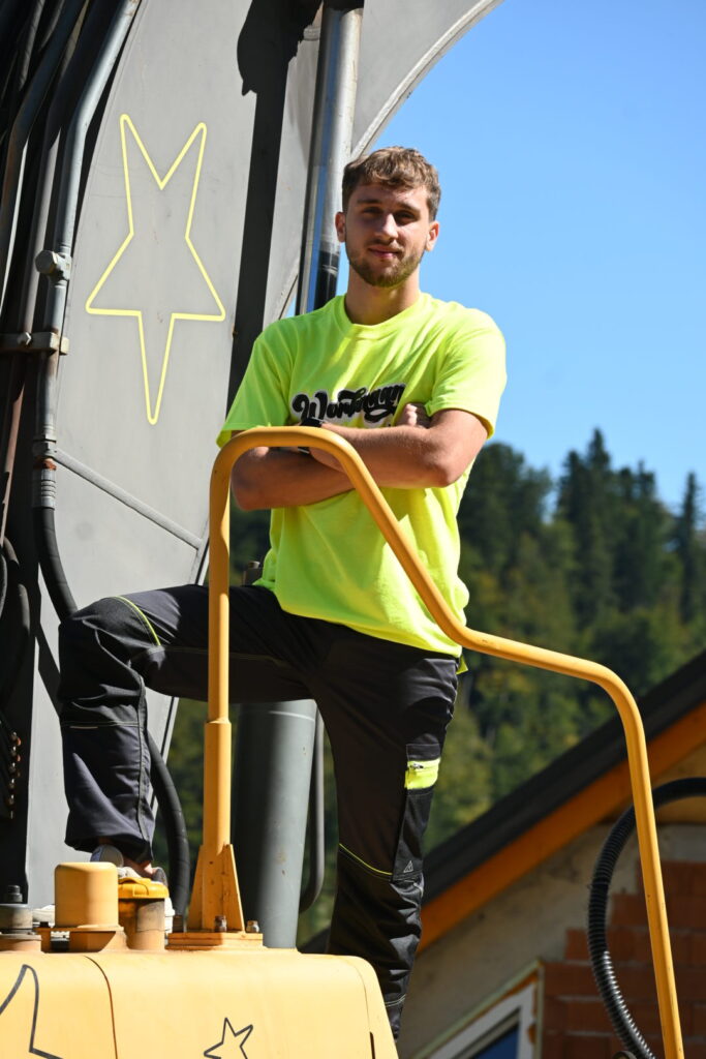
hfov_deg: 8.0
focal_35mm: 172
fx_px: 5072
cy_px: 530
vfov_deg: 11.9
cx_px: 353
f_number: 6.3
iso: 100
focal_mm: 115
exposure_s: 1/320
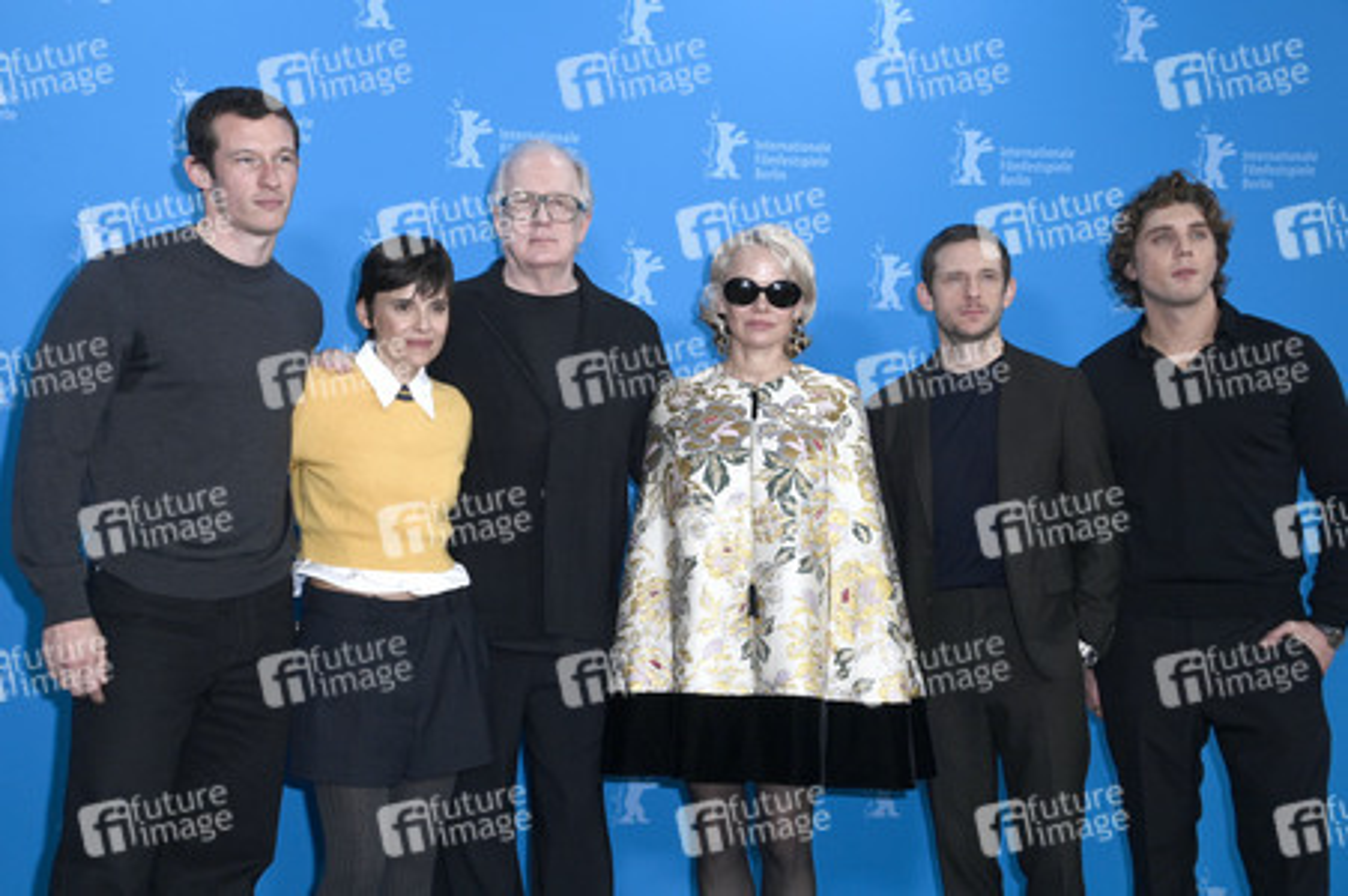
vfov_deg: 28.0
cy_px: 448
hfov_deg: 41.1
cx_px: 674
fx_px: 1796
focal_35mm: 48
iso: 800
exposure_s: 1/250
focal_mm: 48
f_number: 5.6
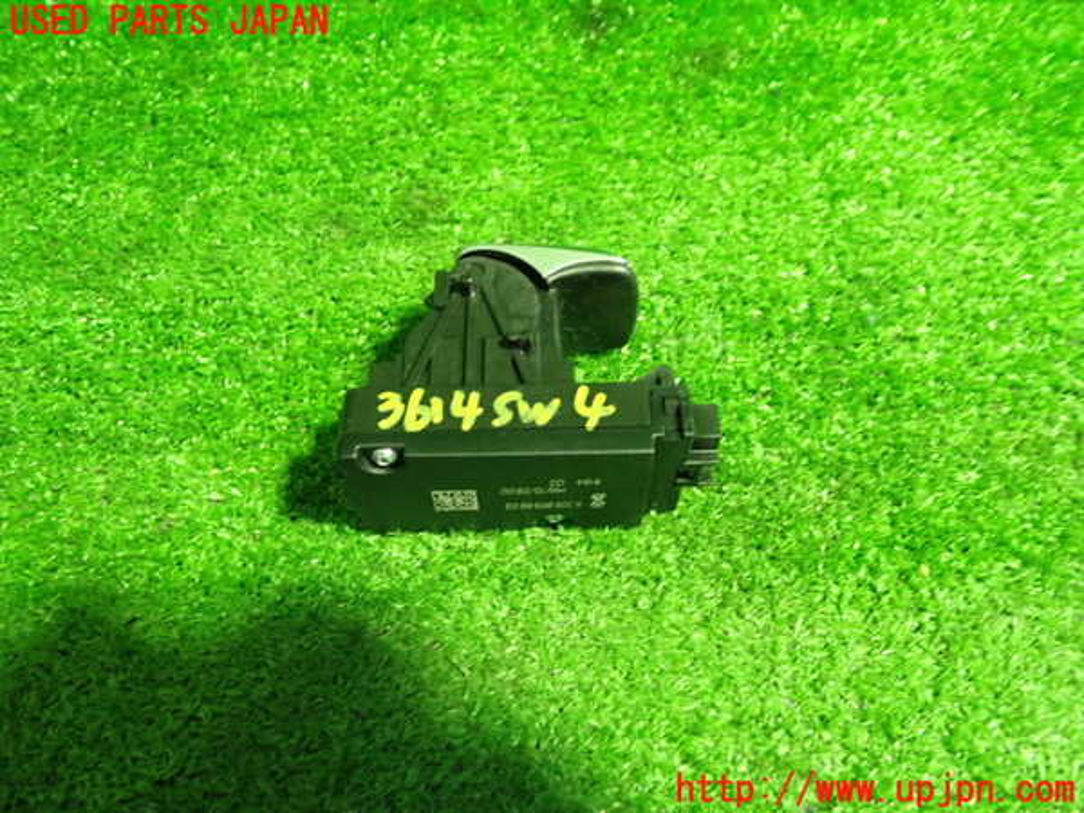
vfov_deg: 46.8
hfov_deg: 60.0
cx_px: 542
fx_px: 939
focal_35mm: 30
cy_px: 406
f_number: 2.3
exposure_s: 1/30
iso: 800
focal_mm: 5.4
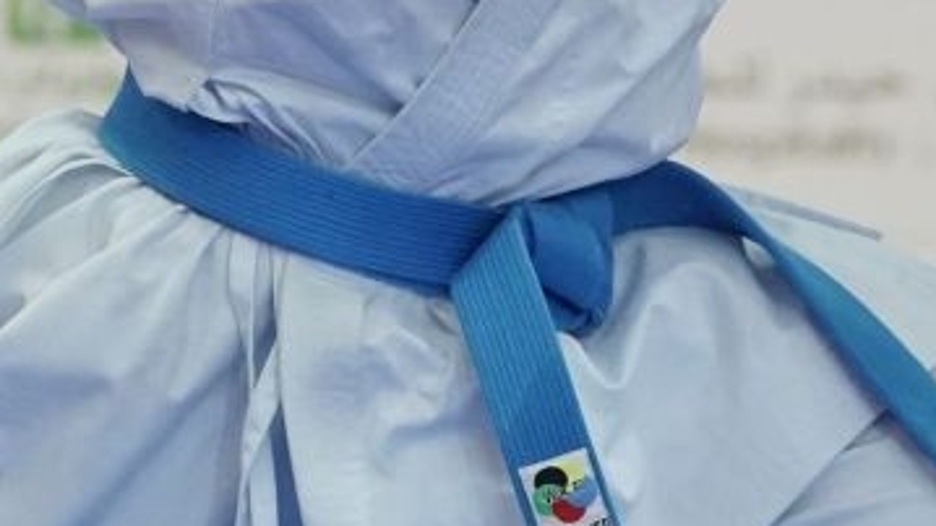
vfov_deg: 1.5
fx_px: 19807
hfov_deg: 2.7
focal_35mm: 798
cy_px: 55
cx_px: 553
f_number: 5
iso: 5000
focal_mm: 152
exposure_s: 1/400
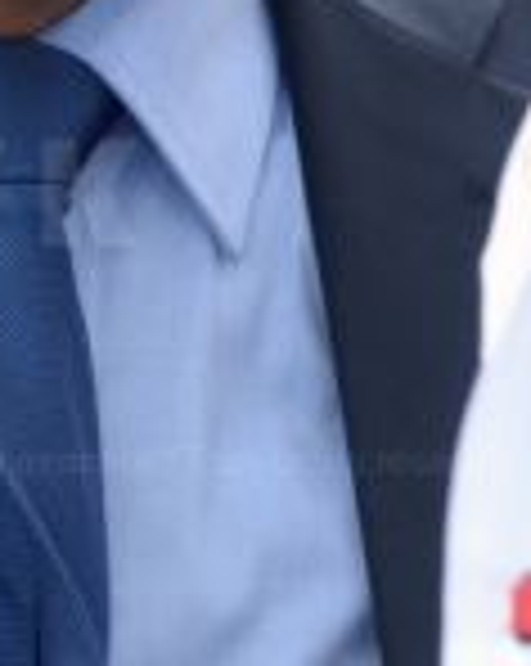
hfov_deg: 1.5
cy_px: -216
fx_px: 20805
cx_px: 20
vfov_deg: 1.8
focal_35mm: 1057
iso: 400
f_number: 8
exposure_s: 1/250
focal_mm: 185
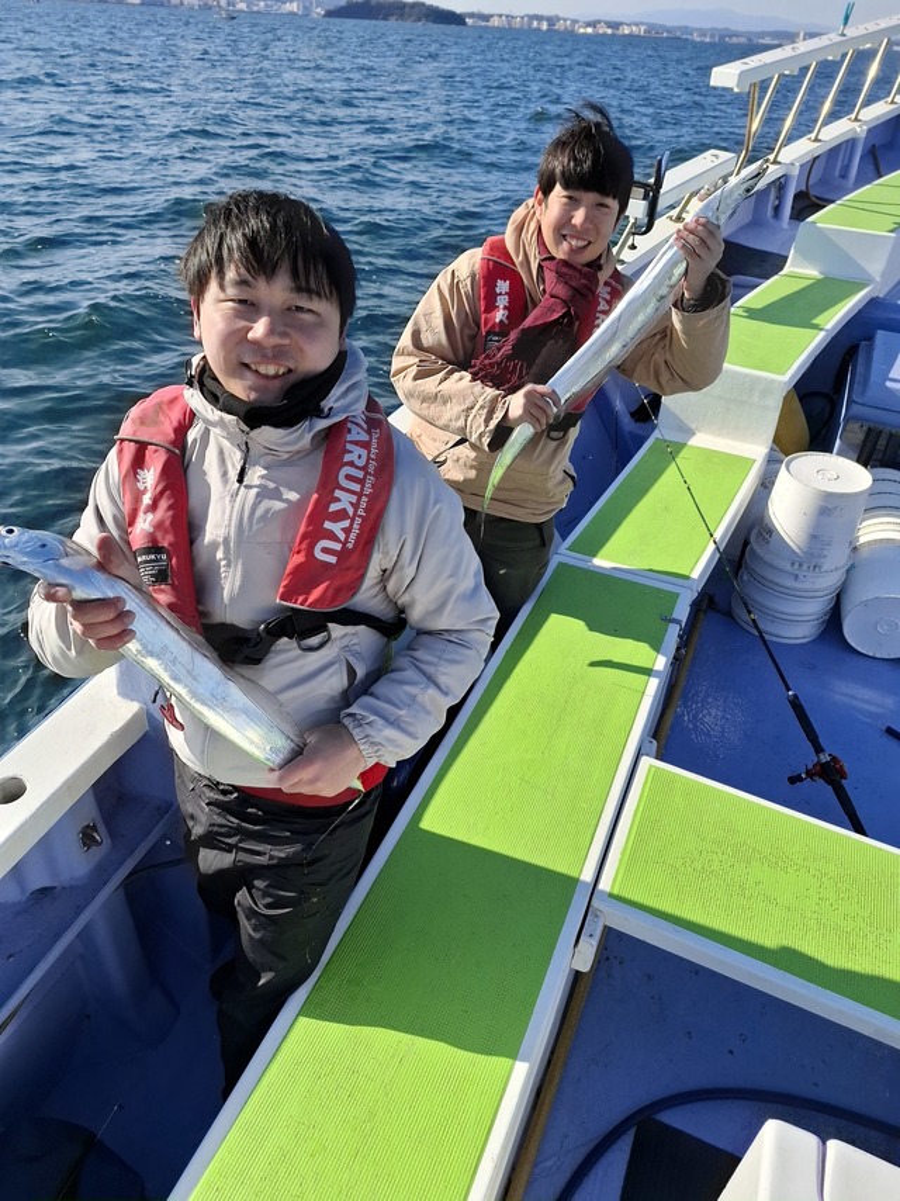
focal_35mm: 23
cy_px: 600
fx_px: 798
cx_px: 450
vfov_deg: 73.9
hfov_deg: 58.9
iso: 50
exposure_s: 1/2119
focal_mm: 5.54
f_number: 1.8
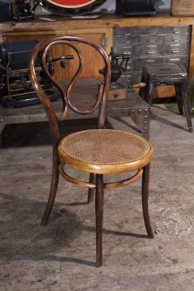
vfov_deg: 37.5
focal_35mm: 53
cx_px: 97
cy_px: 146
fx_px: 428
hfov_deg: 25.5
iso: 3200
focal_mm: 35
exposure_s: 1/125
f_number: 3.6
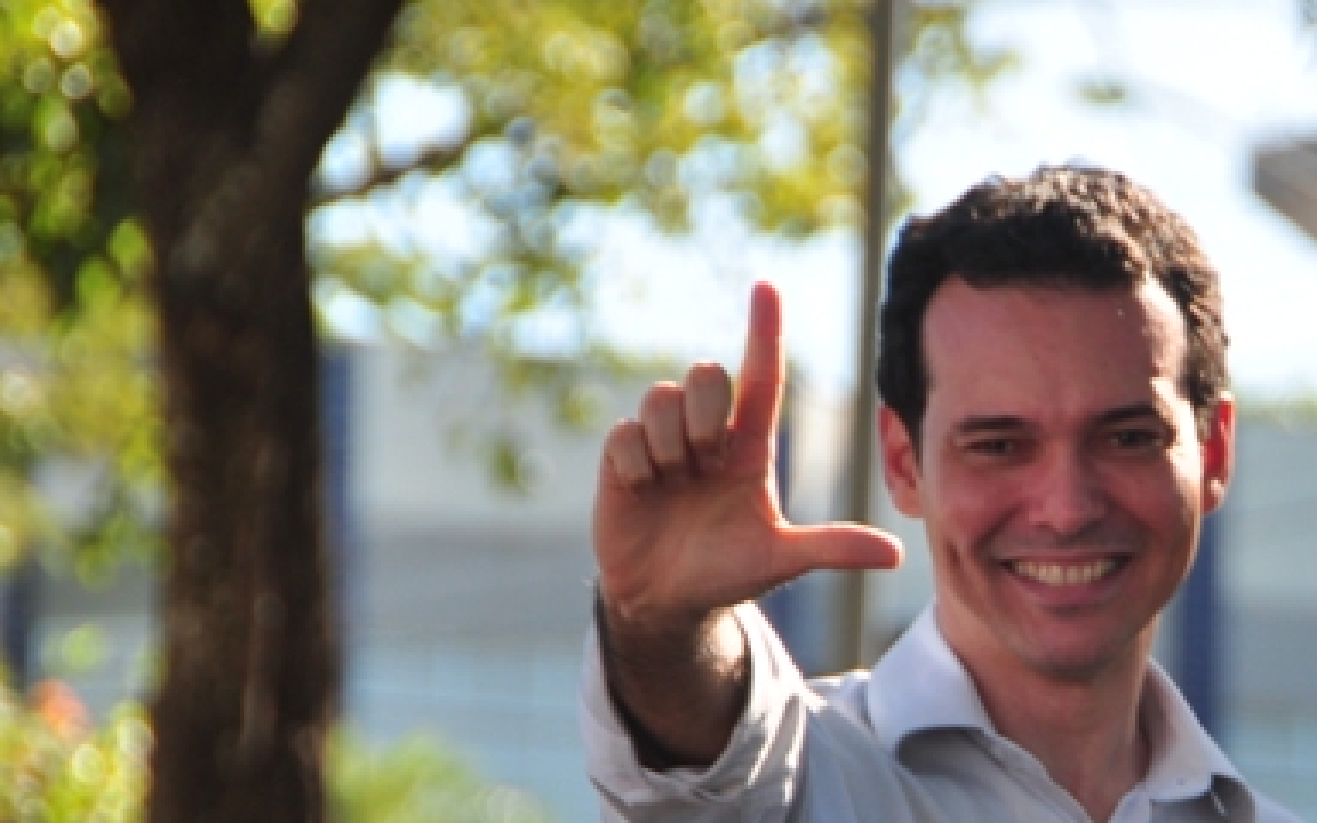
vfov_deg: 3.1
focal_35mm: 429
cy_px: 883
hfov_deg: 4.9
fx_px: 15400
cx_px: 1194
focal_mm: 135
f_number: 5.6
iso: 200
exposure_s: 1/250
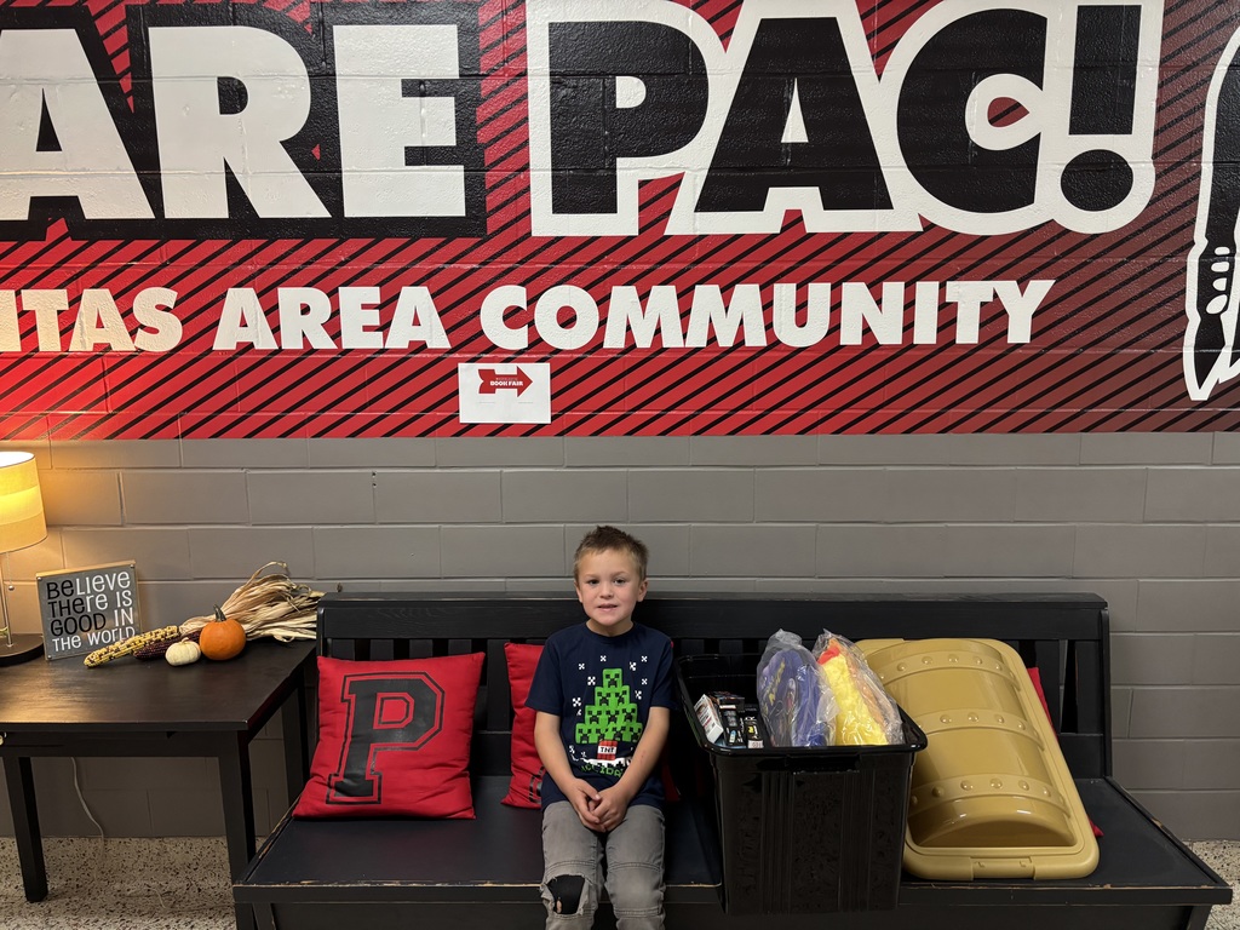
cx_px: 620
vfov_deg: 53.1
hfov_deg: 67.3
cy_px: 465
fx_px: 931
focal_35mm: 26
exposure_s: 1/60
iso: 320
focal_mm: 5.96
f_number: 1.6
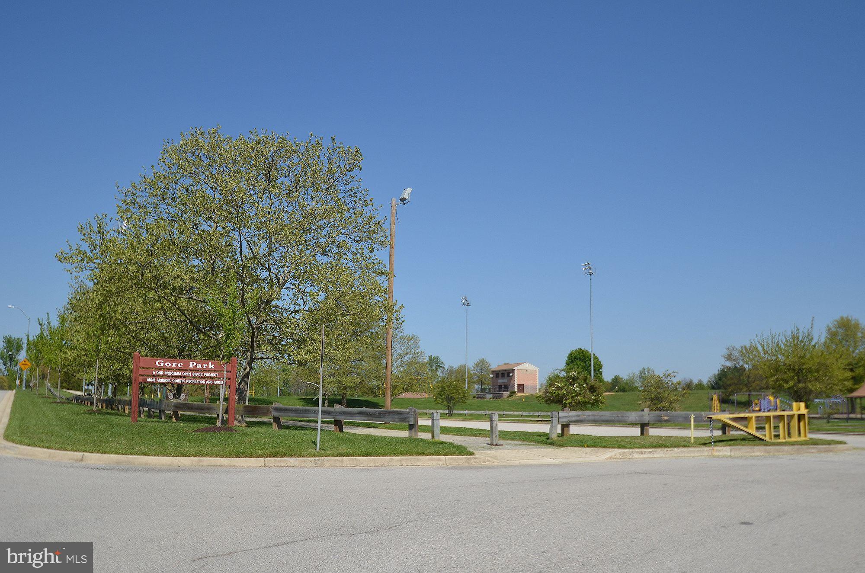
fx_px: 791
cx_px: 432
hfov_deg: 57.3
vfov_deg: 39.8
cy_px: 286
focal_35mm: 33
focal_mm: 22
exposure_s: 1/1250
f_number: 4.5
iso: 125
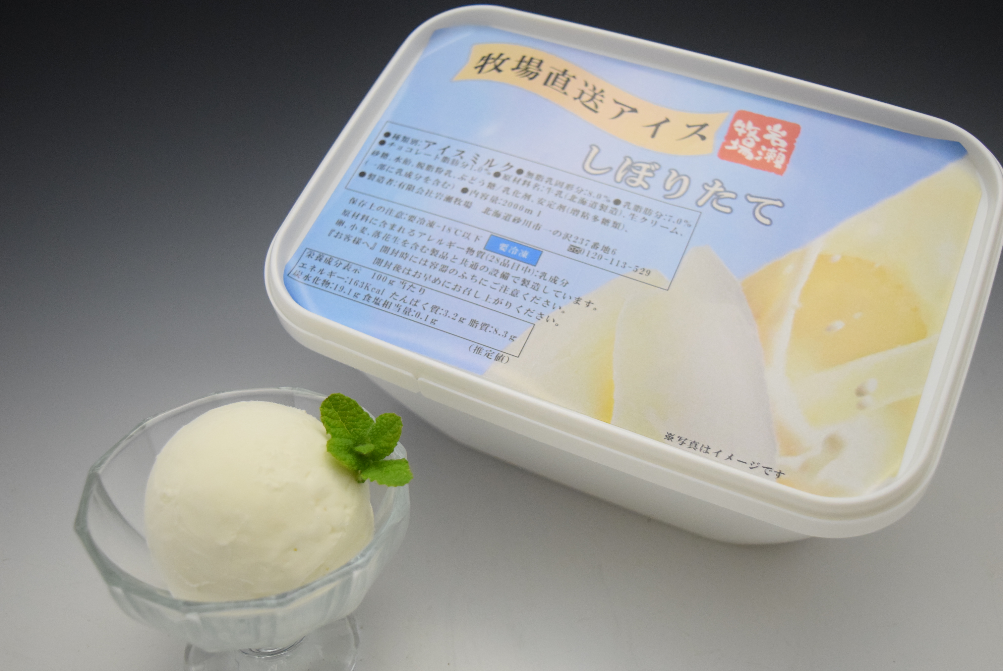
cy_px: 336
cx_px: 502
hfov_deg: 47.9
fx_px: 1129
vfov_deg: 33.1
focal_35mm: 40
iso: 2500
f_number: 4
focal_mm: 27
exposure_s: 1/125
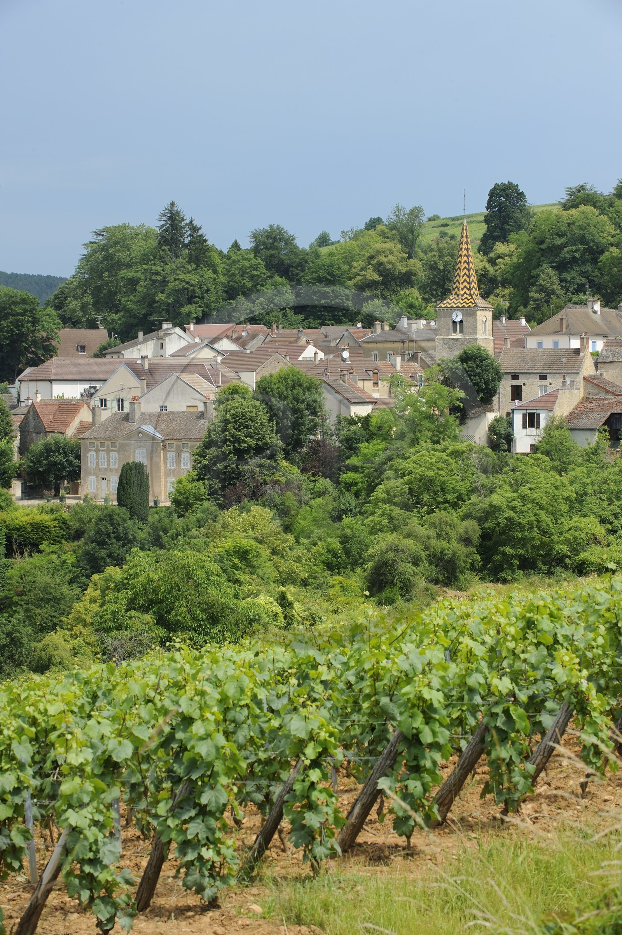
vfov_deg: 19.5
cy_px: 468
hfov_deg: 13.0
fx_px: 2725
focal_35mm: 105
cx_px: 311
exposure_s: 1/125
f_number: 11
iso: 200
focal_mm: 105
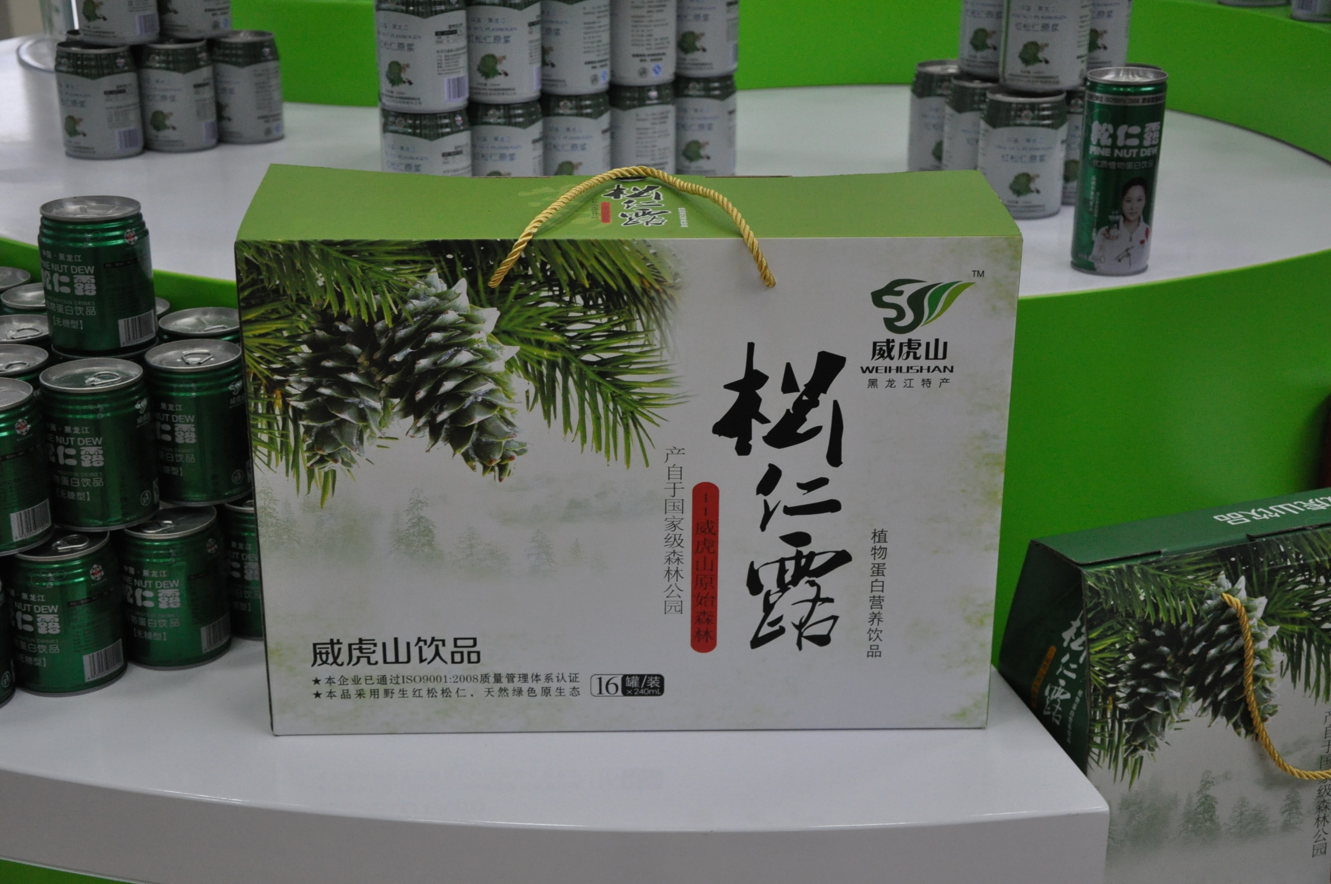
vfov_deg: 25.7
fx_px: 1939
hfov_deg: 37.9
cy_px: 442
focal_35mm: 52
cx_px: 666
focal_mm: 35
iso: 1600
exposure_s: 1/100
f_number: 4.5
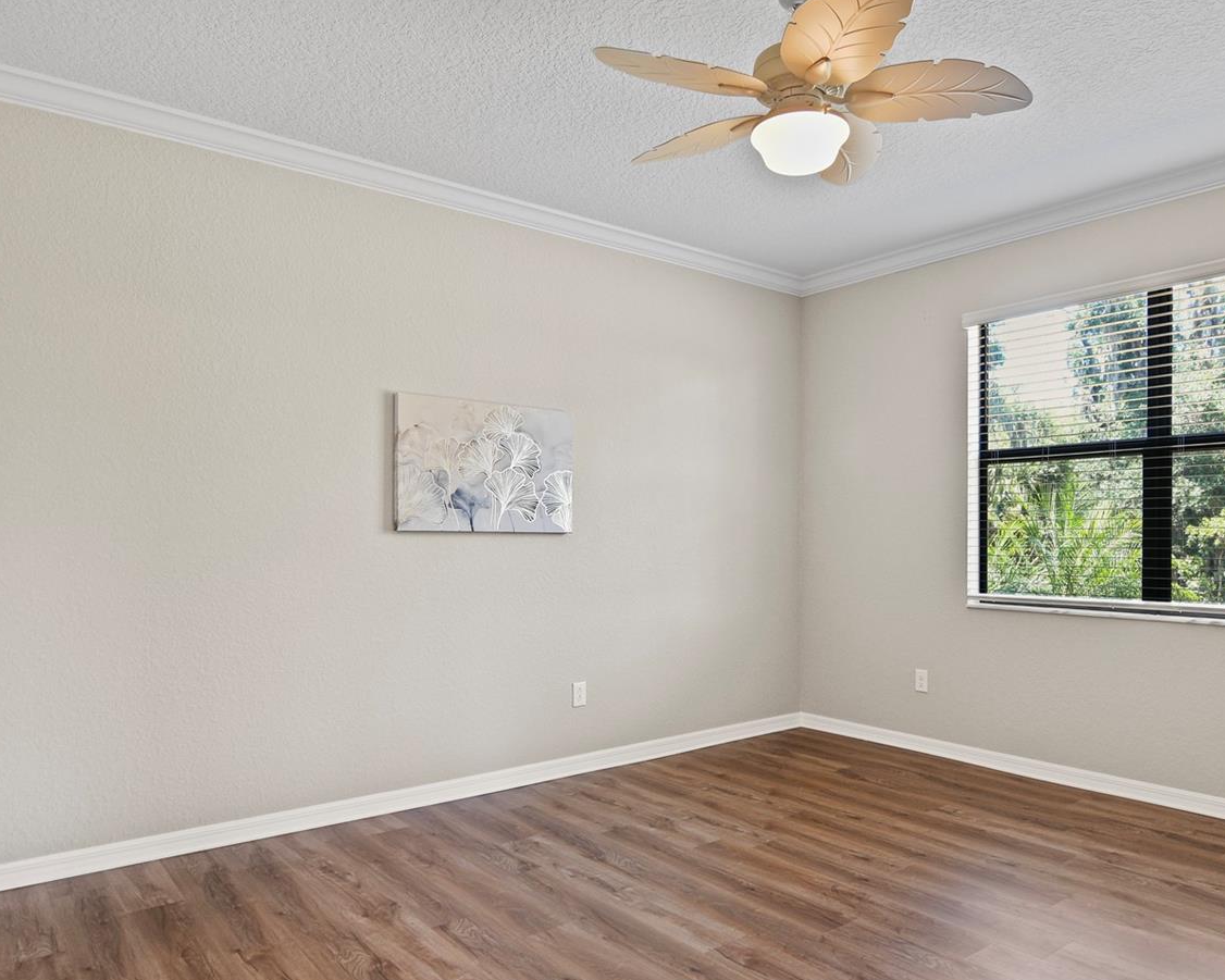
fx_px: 870
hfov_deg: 69.9
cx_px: 701
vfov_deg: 58.7
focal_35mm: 24
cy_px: 531
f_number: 5.6
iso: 250
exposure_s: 1/5
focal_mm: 12
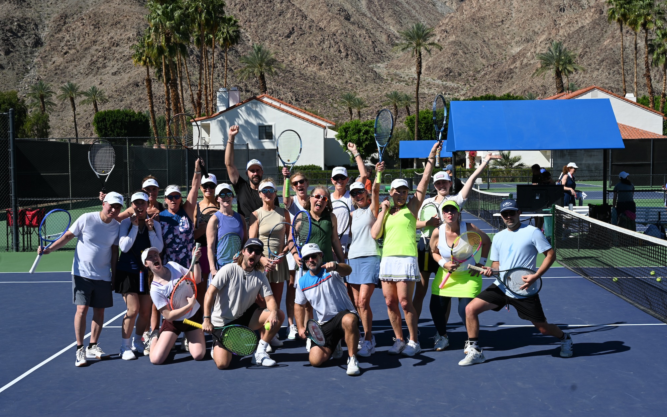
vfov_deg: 27.4
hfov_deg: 42.6
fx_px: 854
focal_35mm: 47
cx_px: 333
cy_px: 216
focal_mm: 46
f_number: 8
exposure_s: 1/500
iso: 100
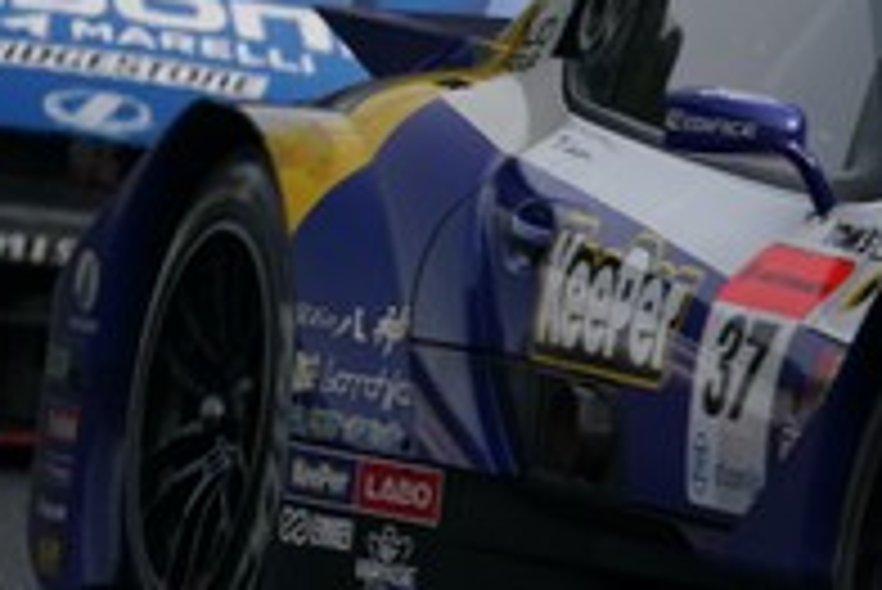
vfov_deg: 0.8
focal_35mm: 1769
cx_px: 1269
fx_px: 43371
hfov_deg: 1.2
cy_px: 338
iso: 200
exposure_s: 1/800
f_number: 6.3
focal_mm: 481
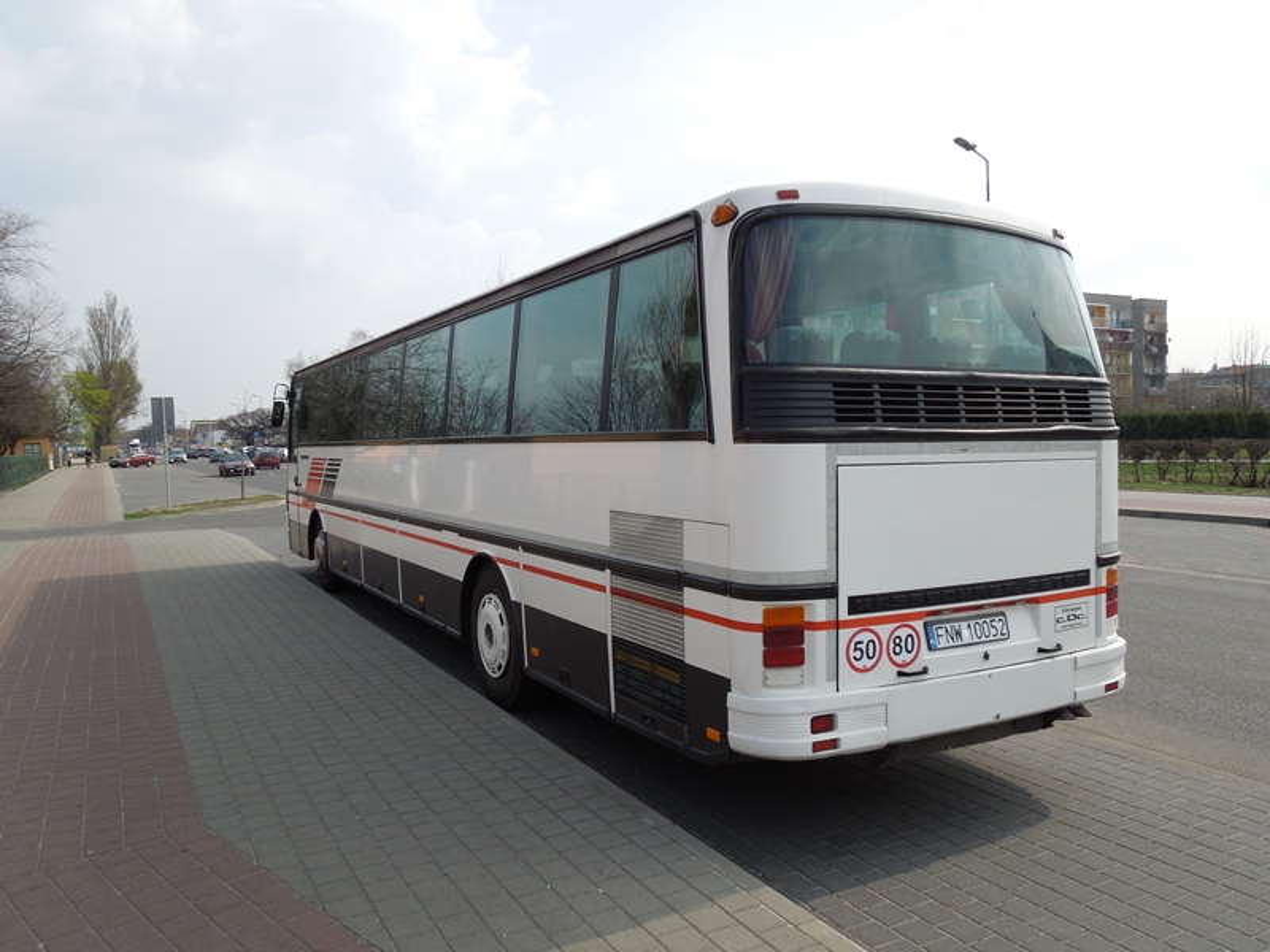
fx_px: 917
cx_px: 635
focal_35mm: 25
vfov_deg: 54.9
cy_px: 476
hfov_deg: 69.4
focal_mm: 4.5
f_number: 3.3
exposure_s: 1/800
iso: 100
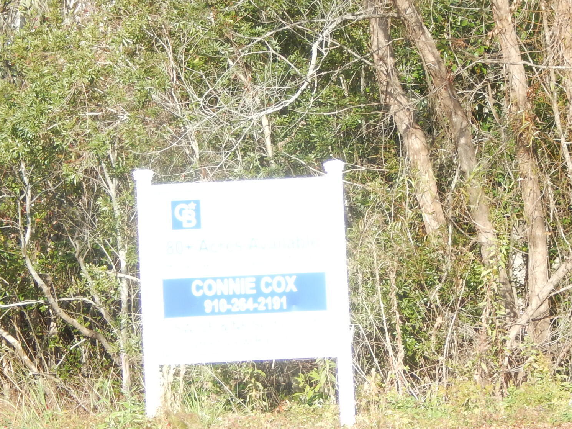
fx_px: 3487
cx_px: 238
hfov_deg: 9.4
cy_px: 249
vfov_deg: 7.0
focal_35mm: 211
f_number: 5.3
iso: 125
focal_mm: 18.9
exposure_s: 1/160
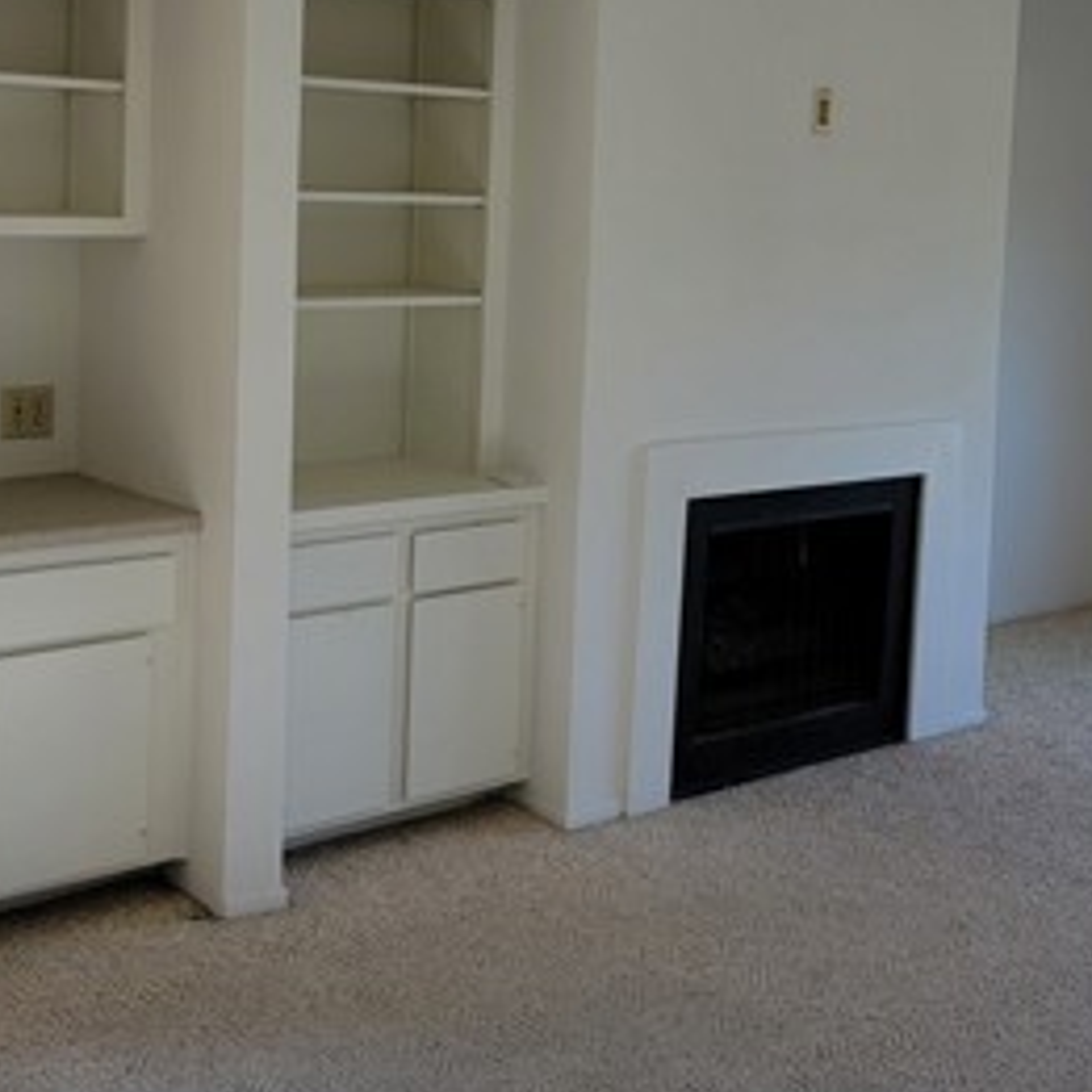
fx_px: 1856
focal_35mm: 52
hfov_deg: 32.7
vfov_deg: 32.3
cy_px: 310
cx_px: 615
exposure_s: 1/120
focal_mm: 6.7
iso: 40
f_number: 1.8
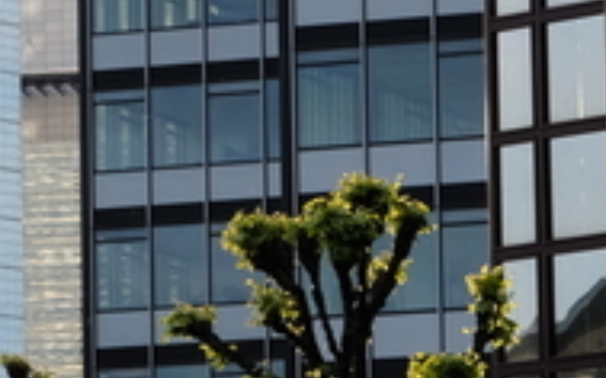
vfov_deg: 3.5
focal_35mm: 376
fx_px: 6208
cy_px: -30
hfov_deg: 5.6
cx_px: -167
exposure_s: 1/125
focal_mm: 45.1
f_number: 8
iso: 500
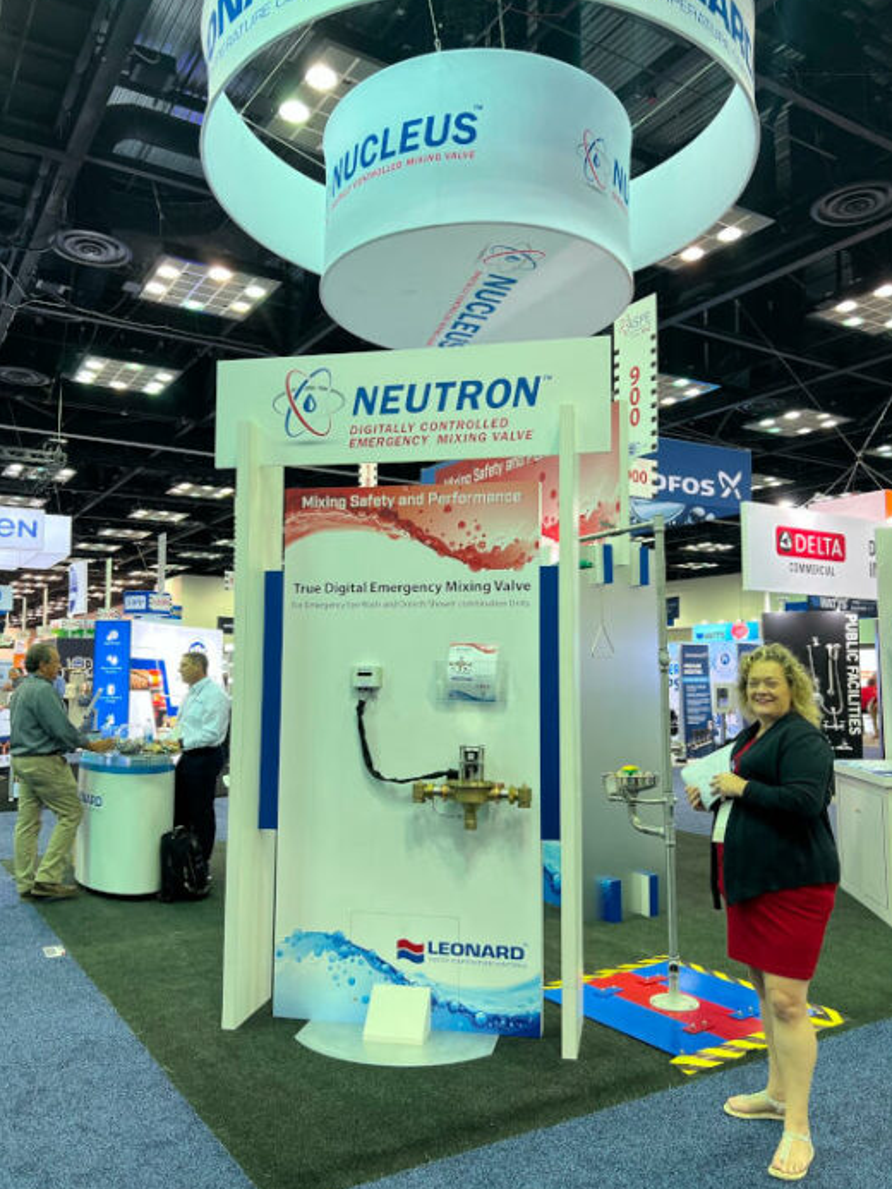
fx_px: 927
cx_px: 446
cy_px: 606
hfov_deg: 51.4
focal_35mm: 27
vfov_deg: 65.3
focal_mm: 5.7
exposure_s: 1/120
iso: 125
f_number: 1.5
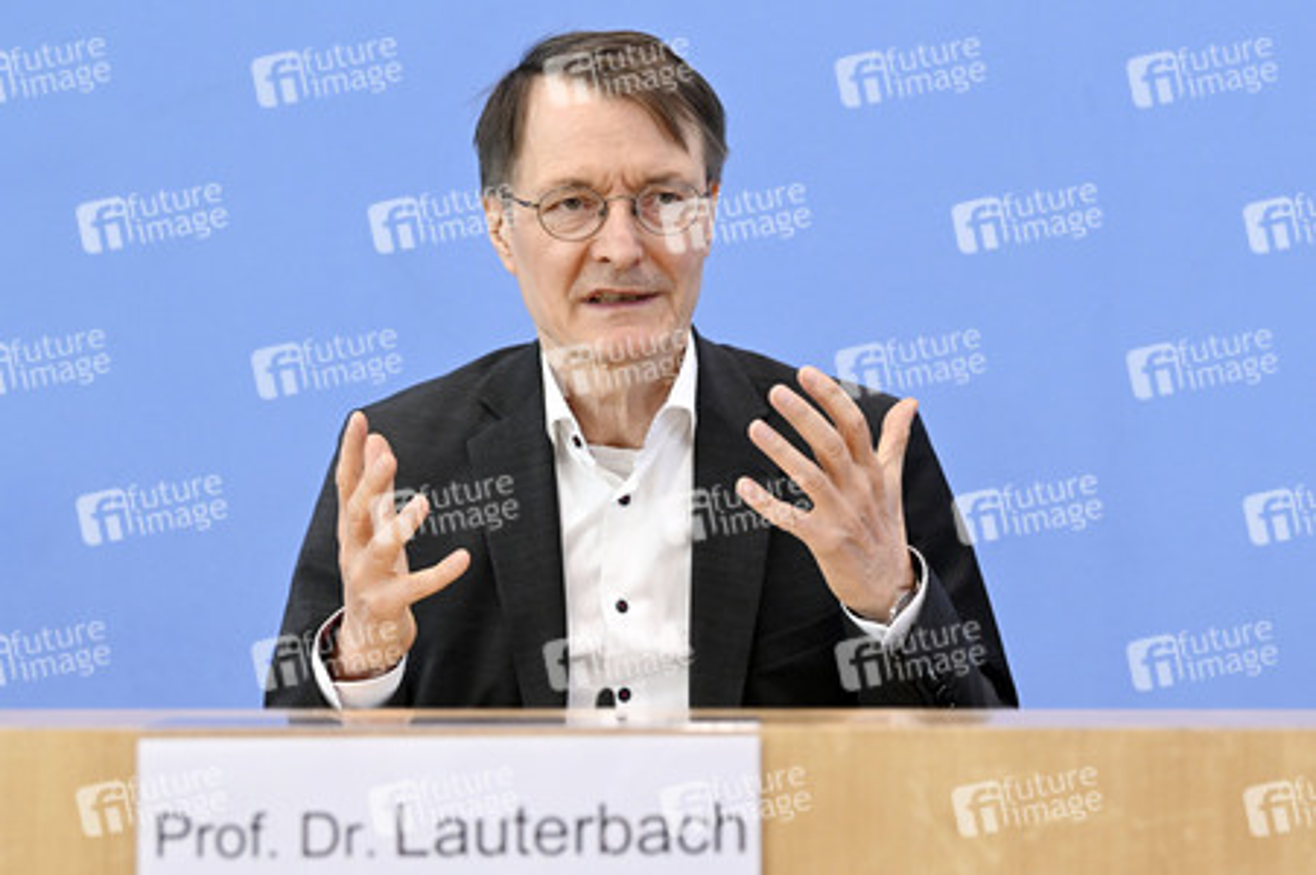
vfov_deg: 18.9
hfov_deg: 28.1
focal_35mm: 72
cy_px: 438
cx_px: 658
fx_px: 2630
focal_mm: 72
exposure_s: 1/800
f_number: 5
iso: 3200
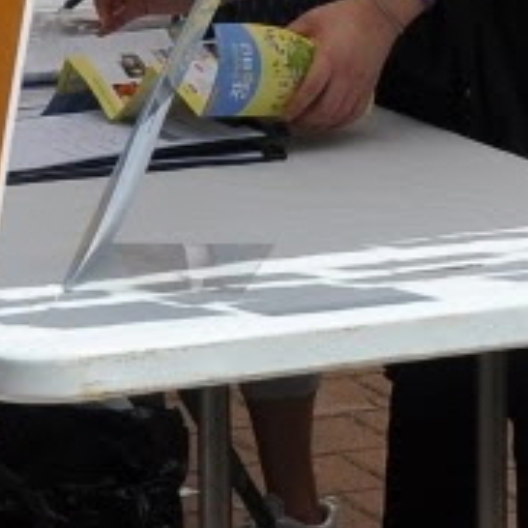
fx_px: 4071
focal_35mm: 236
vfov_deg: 7.3
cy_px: -281
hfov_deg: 7.4
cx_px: 635
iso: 200
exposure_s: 1/1600
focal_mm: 27
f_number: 5.6
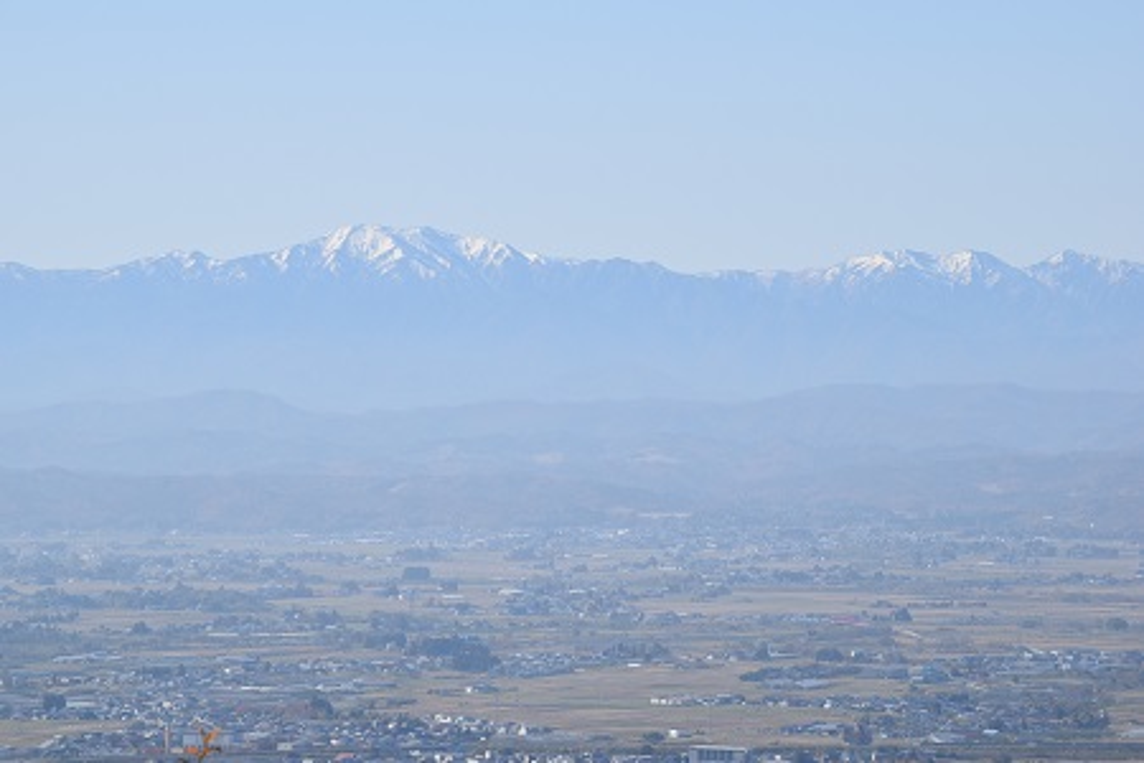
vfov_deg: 7.0
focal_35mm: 195
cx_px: 572
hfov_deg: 10.5
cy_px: 382
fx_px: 6196
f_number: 11
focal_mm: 130
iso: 200
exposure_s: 1/500
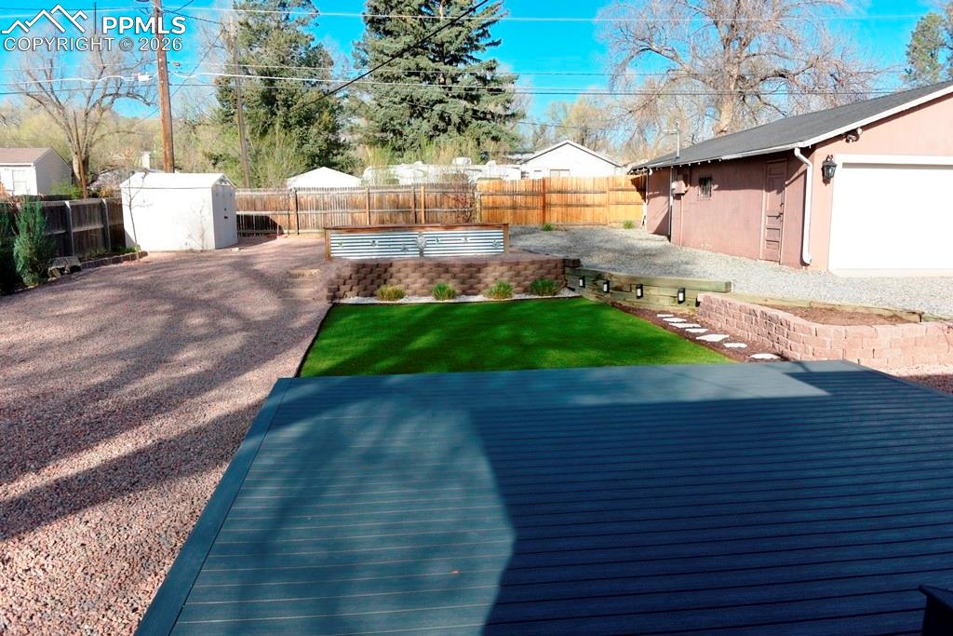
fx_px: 741
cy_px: 318
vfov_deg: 46.4
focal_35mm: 28
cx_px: 476
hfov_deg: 65.5
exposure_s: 1/200
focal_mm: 28
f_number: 7.1
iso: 100
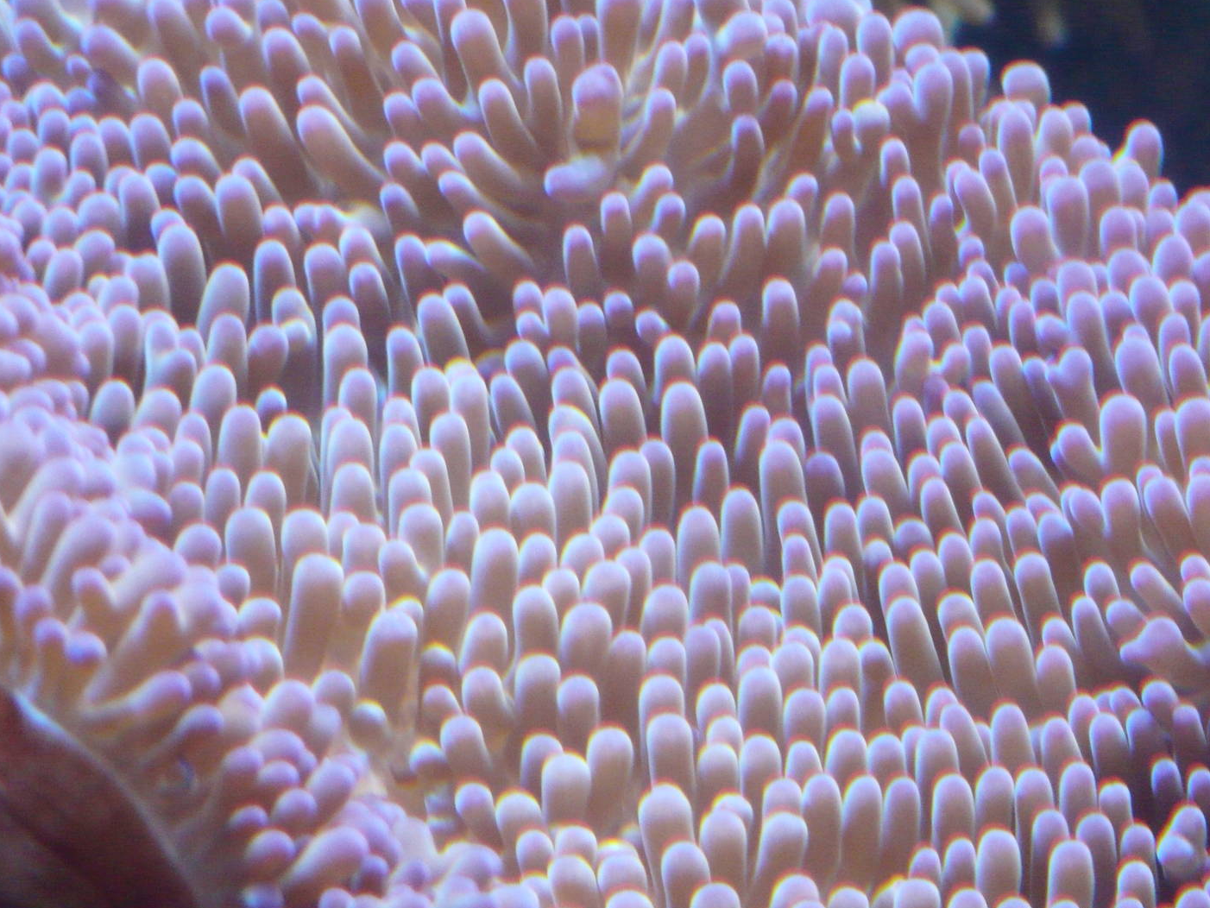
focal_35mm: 461
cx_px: 603
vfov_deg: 3.2
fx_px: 16117
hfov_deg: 4.3
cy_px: 417
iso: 400
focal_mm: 66.3
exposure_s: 1/20
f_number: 3.6
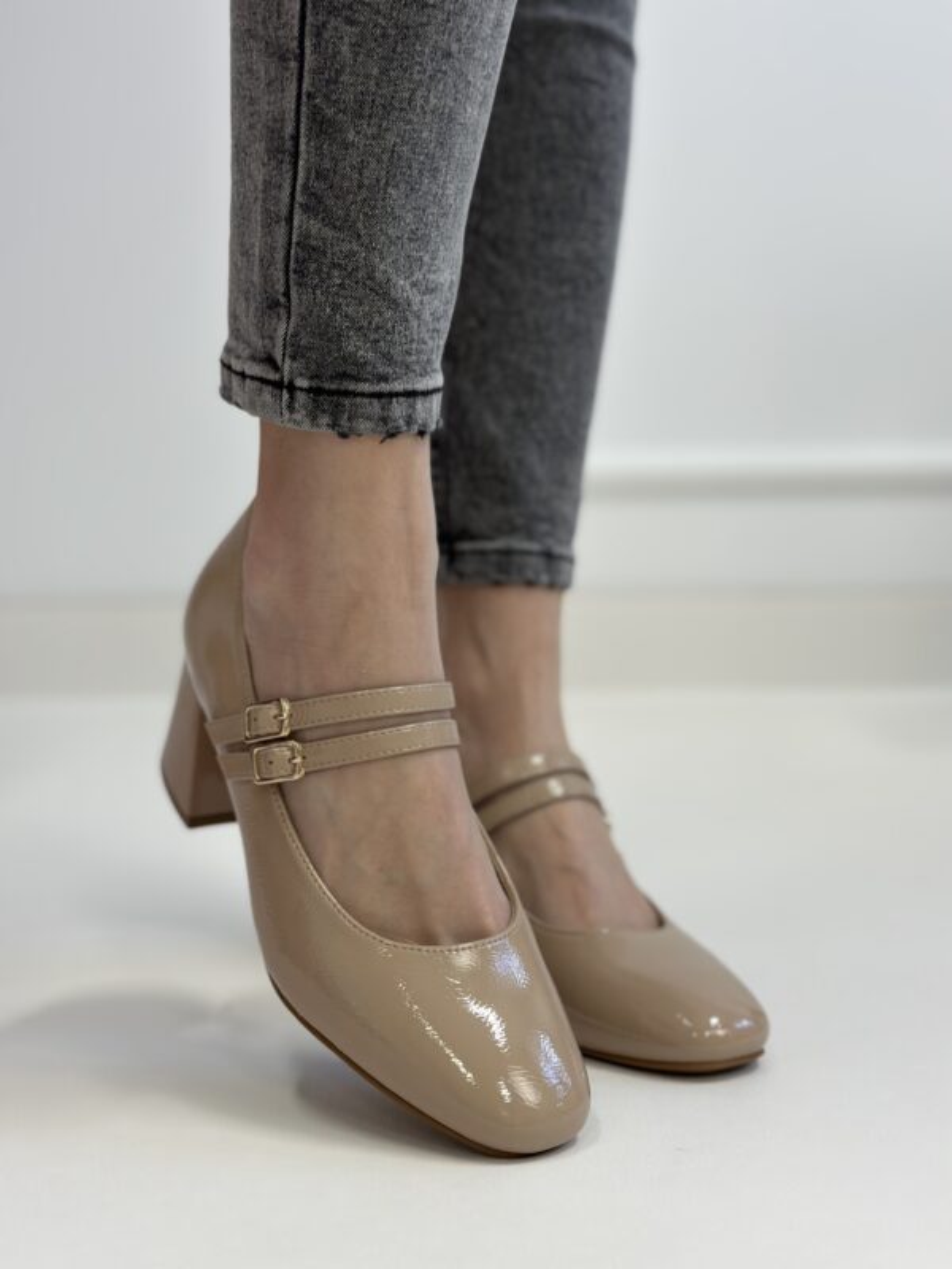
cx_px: 476
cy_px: 634
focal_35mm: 48
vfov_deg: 39.7
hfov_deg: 30.3
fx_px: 1760
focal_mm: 6.86
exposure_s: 1/100
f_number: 1.78
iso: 100
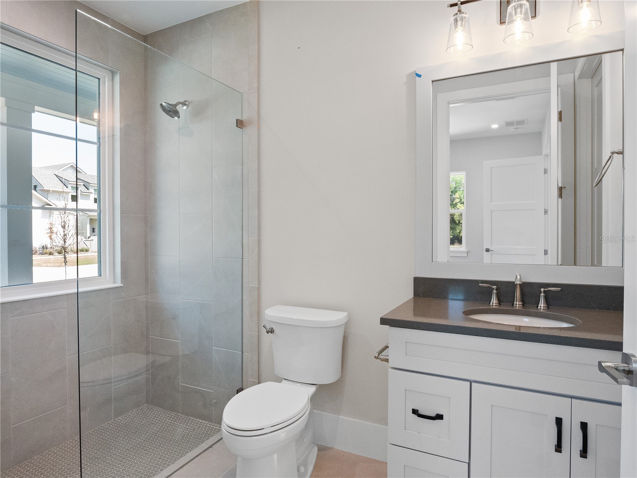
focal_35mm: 20
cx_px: 318
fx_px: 368
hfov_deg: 81.7
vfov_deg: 66.0
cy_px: 239
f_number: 13
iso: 3200
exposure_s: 1/50
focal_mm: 10
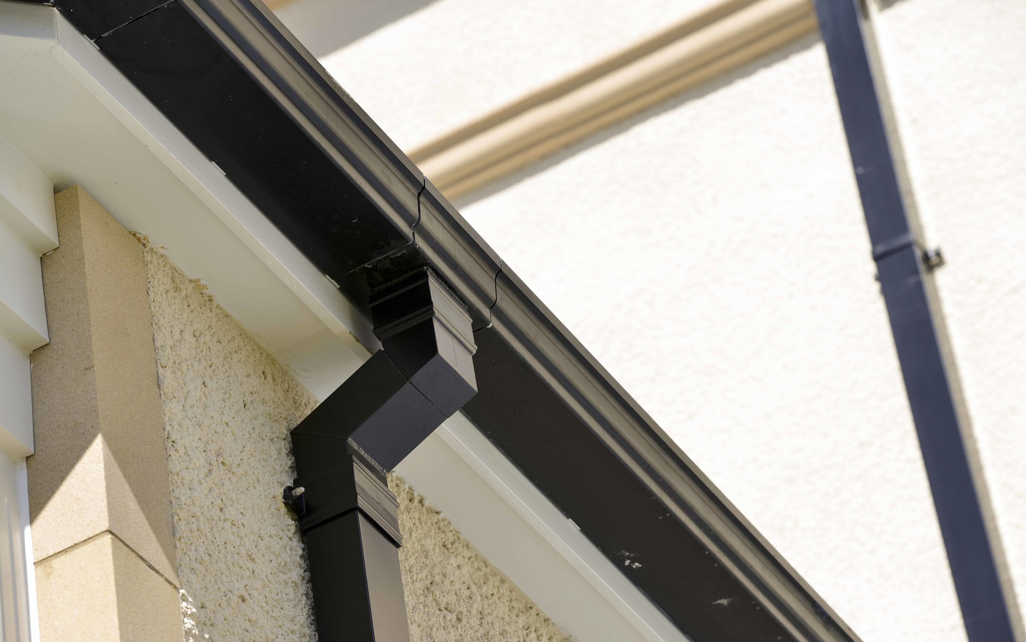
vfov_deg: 8.0
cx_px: 515
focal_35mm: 164
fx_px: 4586
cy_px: 367
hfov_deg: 12.8
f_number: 6.3
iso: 100
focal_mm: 150
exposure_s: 1/250
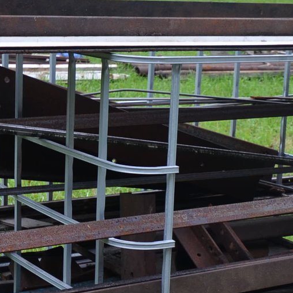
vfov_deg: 16.8
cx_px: 176
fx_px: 986
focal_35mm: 103
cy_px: 225
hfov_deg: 16.9
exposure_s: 1/80
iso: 400
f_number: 4.5
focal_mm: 24
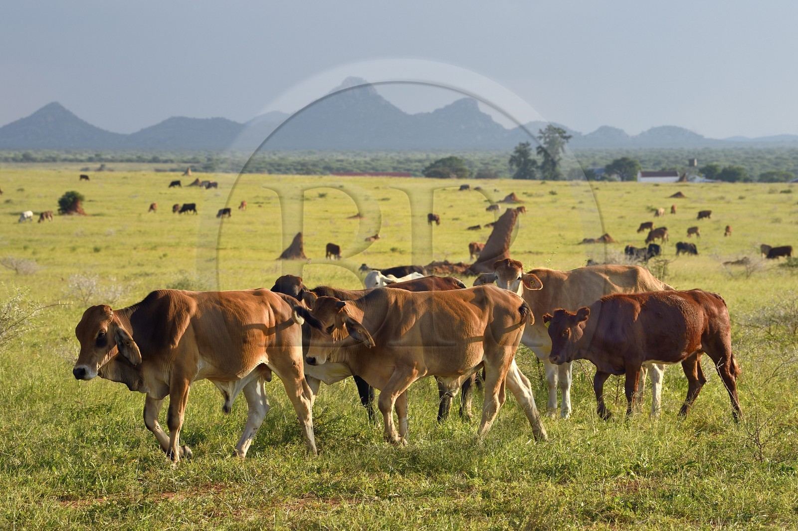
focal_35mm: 165
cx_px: 399
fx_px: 3654
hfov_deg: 12.5
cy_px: 266
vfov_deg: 8.3
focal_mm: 165
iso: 200
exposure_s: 1/200
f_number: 10
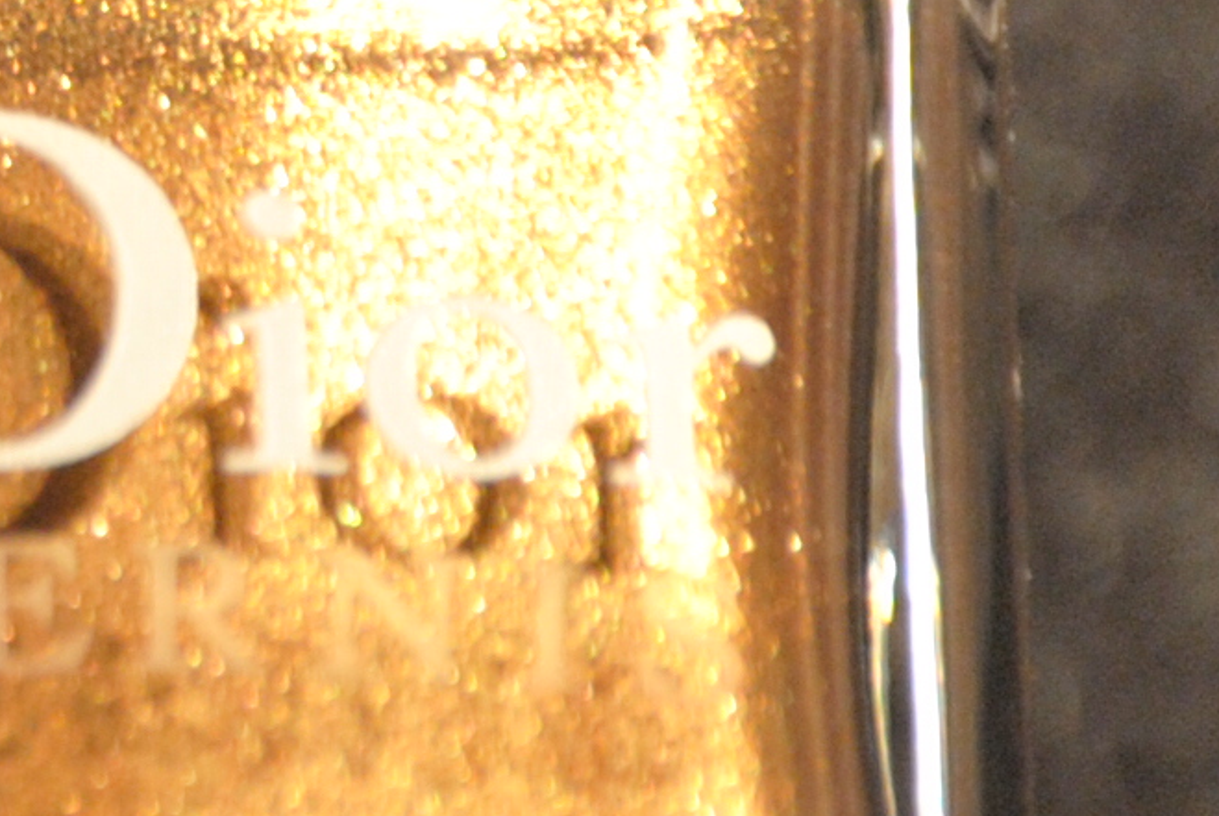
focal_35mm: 1145
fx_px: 38813
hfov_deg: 1.8
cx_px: -758
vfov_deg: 1.2
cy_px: -76
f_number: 5
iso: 400
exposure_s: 1/50
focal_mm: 130
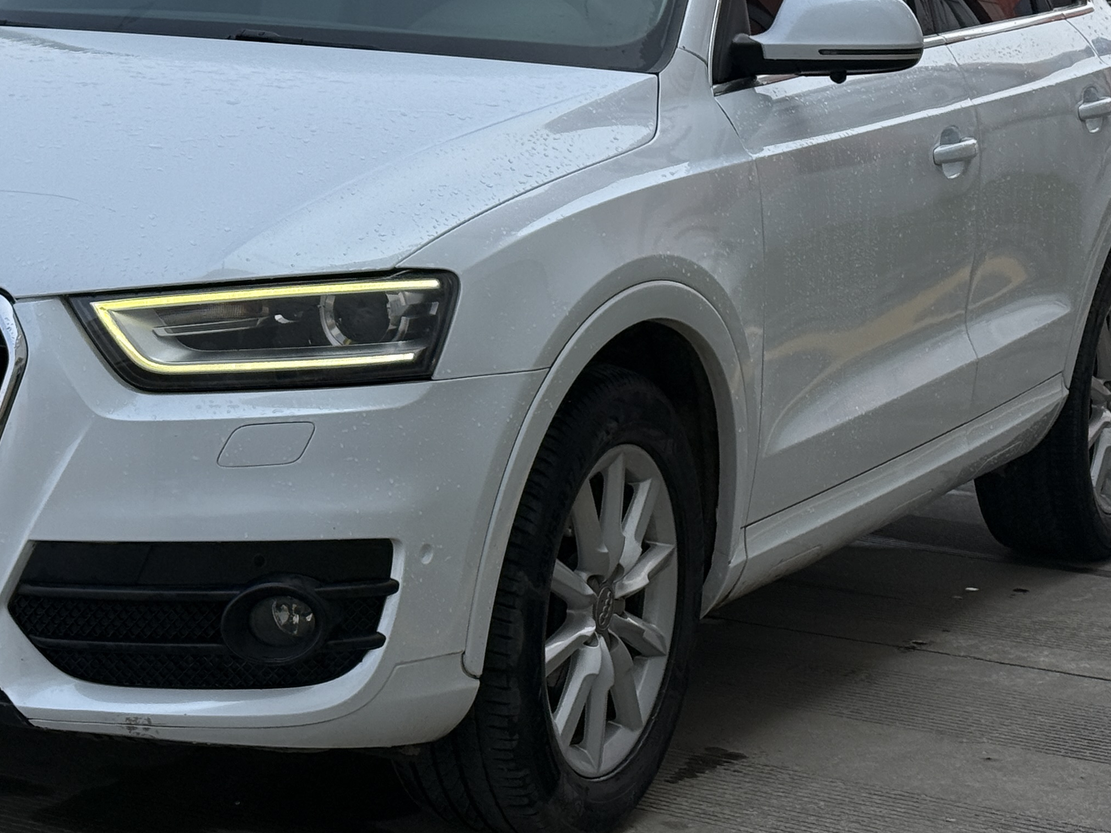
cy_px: 161
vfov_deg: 15.3
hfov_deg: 20.2
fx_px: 3081
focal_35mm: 96
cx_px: 219
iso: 64
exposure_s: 1/4329
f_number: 1.78
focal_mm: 6.76
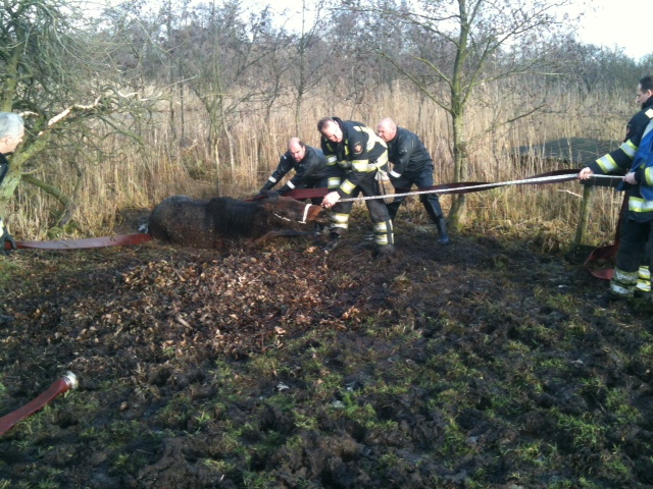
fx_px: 660
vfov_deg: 40.7
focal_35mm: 35
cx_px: 326
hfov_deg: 52.6
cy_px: 244
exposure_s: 1/120
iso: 80
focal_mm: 3.85
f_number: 2.8
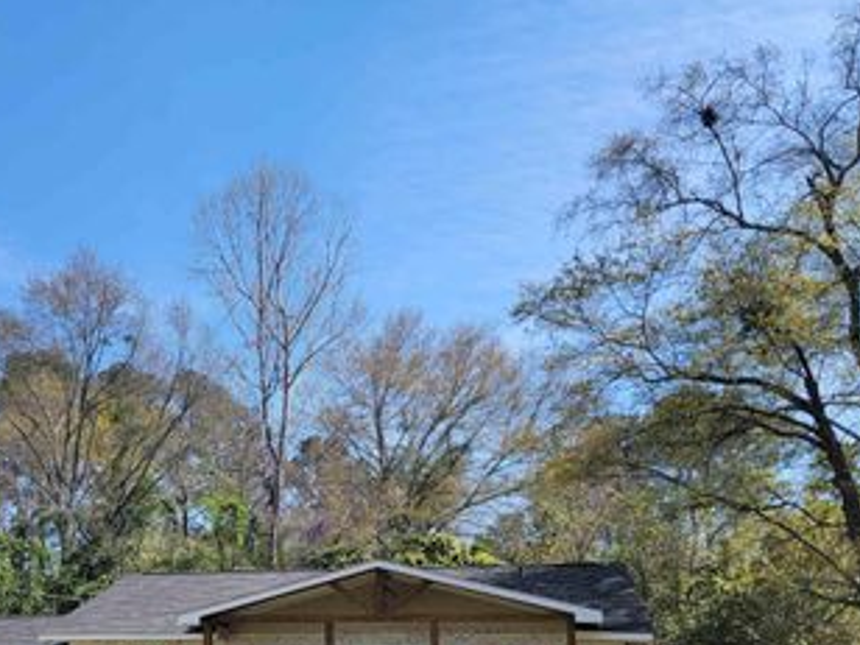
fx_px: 969
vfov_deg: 35.9
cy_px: 493
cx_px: 260
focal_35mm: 39
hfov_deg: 46.8
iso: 16
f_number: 1.8
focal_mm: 6.7
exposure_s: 1/593
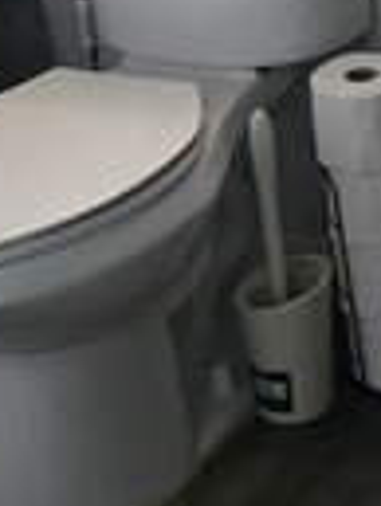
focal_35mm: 137
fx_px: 2007
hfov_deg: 10.5
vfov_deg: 13.9
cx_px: 570
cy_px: -122
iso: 1000
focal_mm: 5.4
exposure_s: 1/60
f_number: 1.8
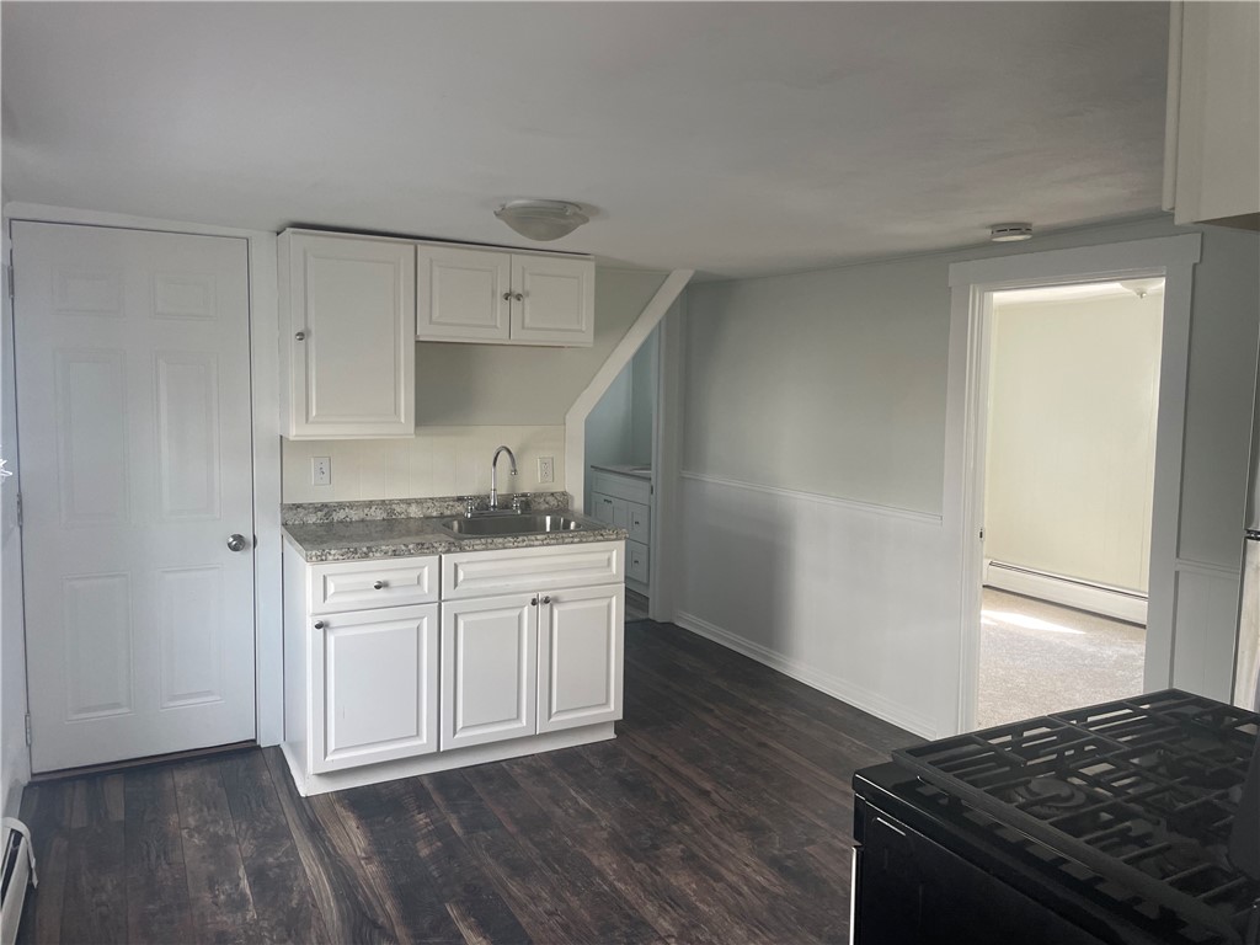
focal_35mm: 26
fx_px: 946
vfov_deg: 53.1
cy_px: 472
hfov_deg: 67.3
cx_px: 630
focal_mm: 4.2
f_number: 1.6
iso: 125
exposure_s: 1/110
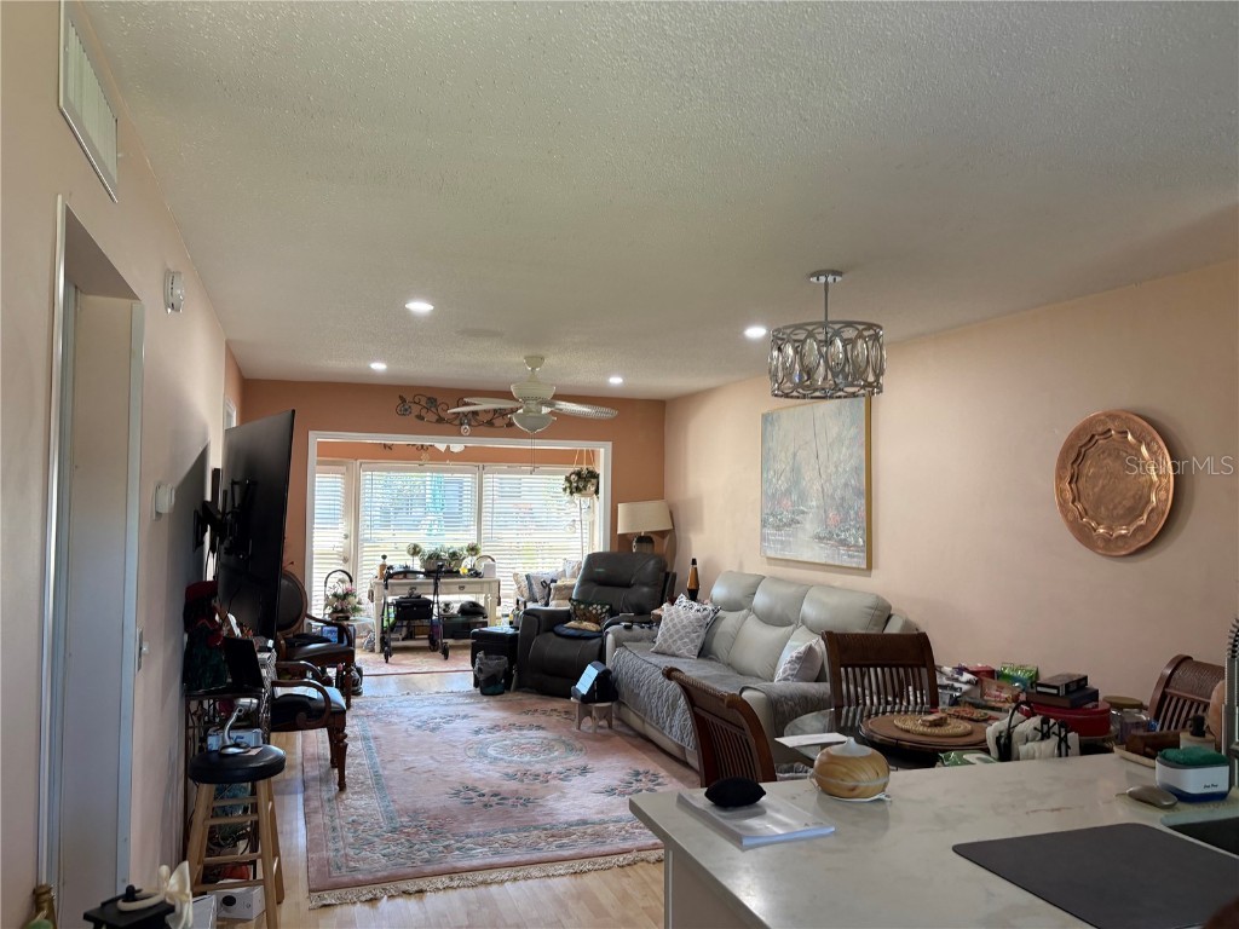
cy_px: 464
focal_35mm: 26
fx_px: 931
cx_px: 620
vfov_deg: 53.1
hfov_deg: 67.3
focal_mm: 5.96
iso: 100
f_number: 1.6
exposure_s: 1/60
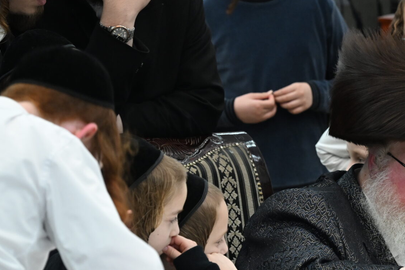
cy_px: 196
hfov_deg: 7.5
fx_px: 3071
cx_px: 419
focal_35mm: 273
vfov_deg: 5.0
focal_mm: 120
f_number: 5.6
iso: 2000
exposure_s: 1/250
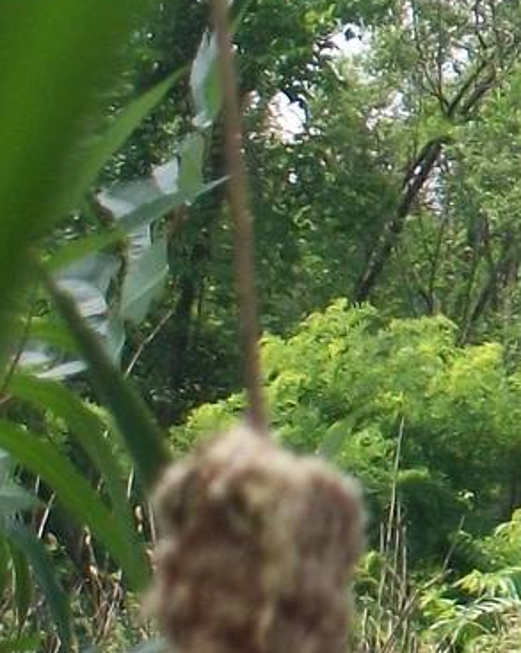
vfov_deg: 4.2
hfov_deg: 3.3
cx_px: 1307
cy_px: 132
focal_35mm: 460
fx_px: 8877
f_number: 4.8
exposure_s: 1/250
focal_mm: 18
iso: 80
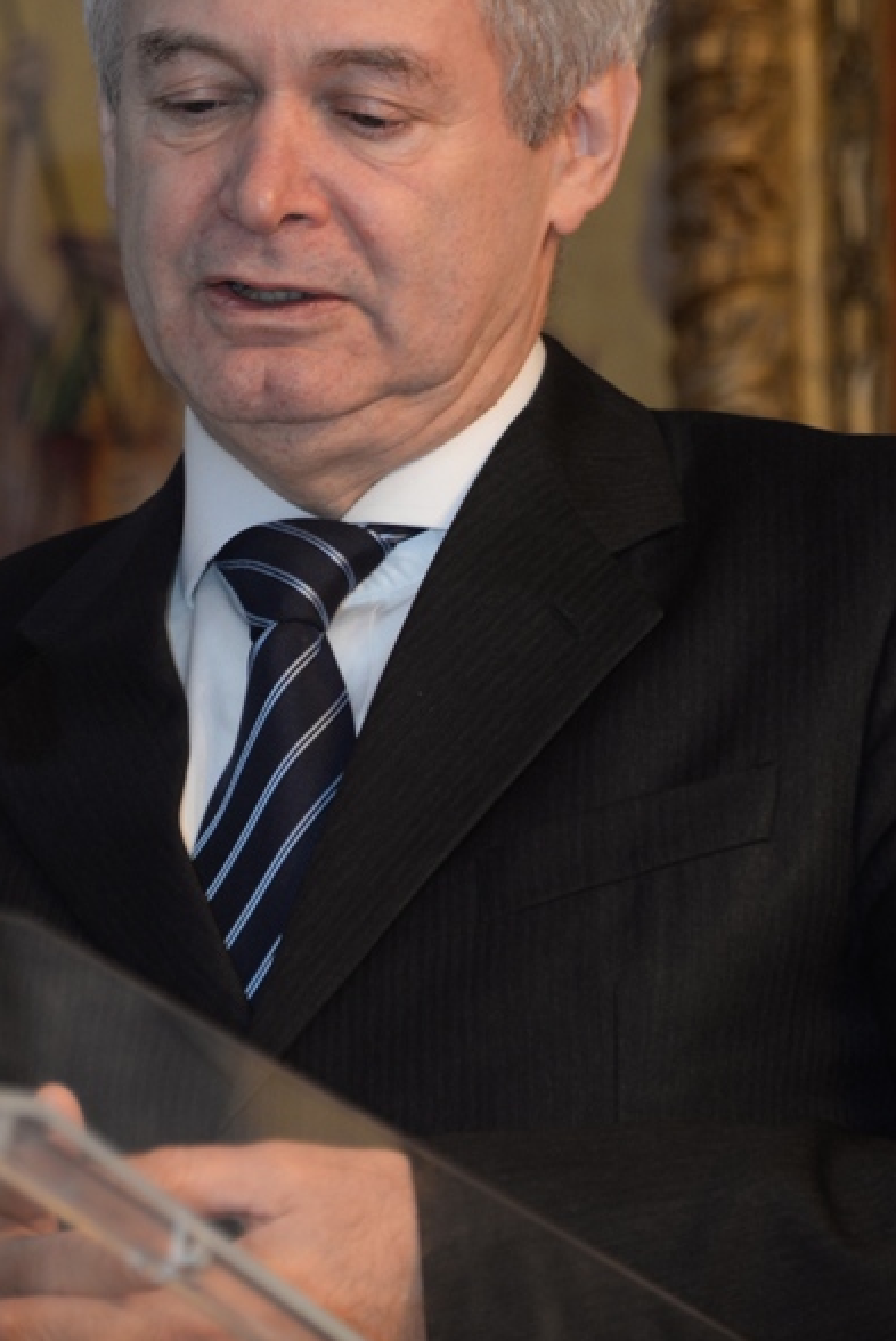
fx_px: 9428
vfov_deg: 8.1
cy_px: 265
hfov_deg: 5.4
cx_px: 291
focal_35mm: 253
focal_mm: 155
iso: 800
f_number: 6.3
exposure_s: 1/60
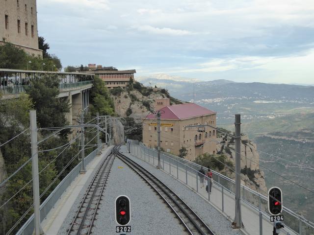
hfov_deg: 41.2
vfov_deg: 31.5
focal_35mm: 46
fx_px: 417
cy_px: 118
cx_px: 157
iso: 200
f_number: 3.9
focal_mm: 7.8
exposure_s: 1/250
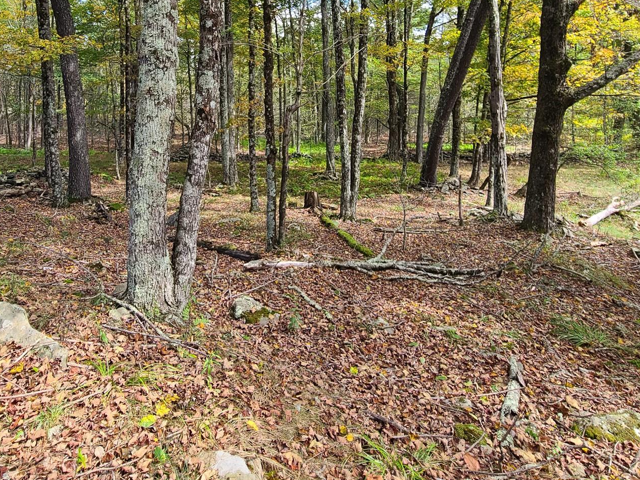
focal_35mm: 21
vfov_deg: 60.2
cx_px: 278
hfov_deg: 78.6
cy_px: 124
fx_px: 388
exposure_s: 1/130
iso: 50
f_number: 2.2
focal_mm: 2.2
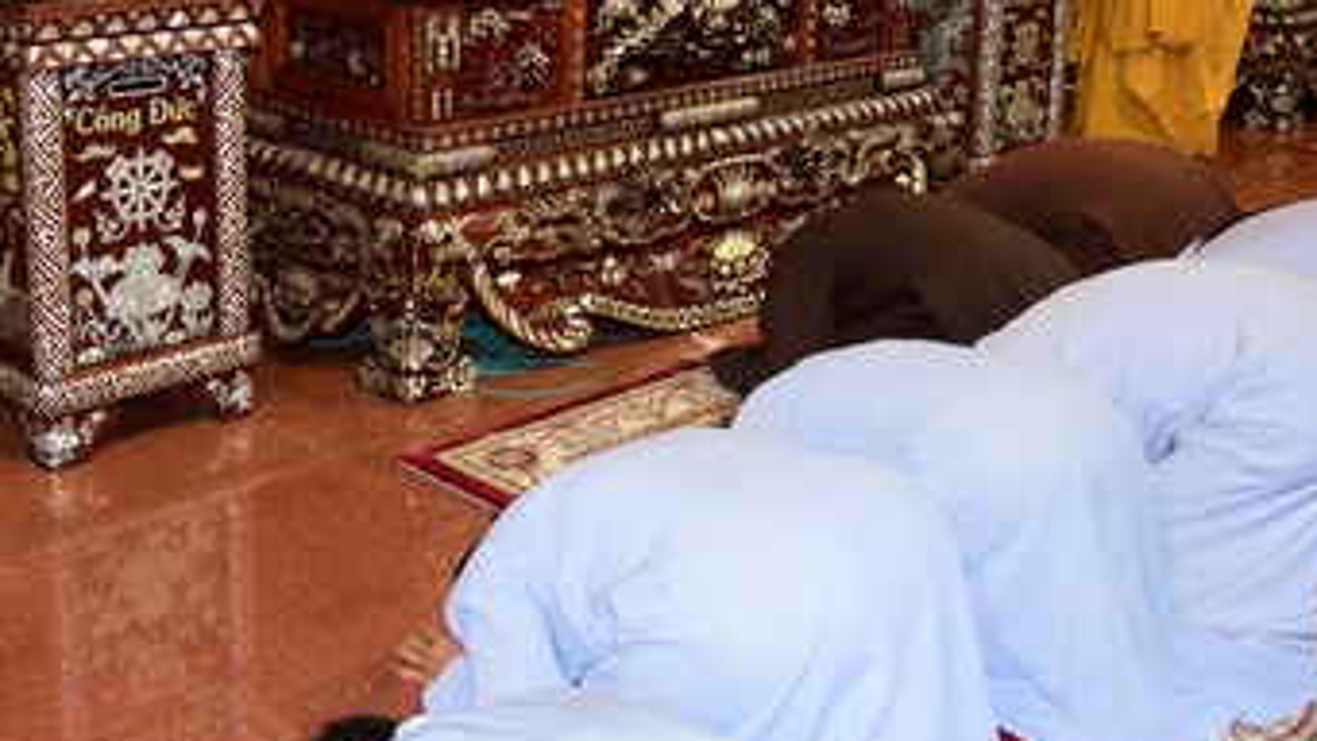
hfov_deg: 42.9
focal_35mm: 48
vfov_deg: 24.3
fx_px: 1677
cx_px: 637
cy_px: 93
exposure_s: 1/80
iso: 1000
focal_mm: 24
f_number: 4
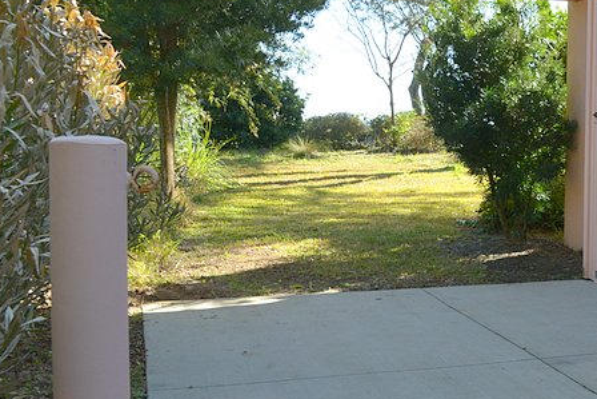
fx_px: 1062
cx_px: 670
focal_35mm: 64
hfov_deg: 28.3
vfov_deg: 21.2
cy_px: 159
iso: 640
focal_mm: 28
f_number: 8
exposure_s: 1/250
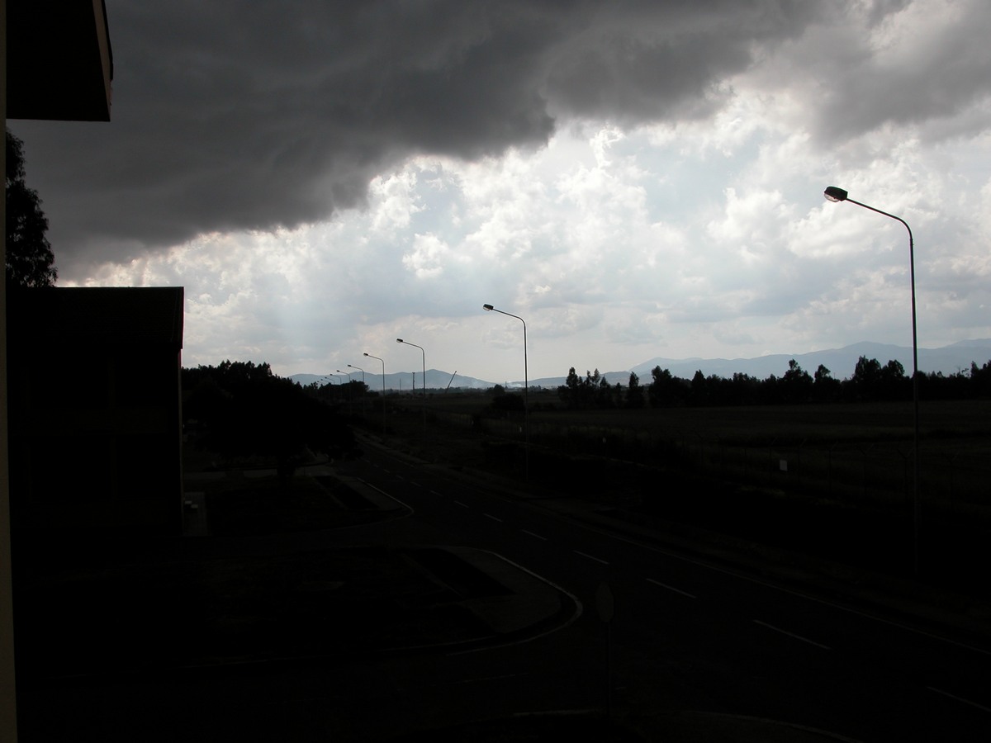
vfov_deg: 40.7
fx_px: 1002
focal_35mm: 35
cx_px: 496
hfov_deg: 52.6
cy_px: 372
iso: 100
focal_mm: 8.9
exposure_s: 1/435
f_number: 6.3
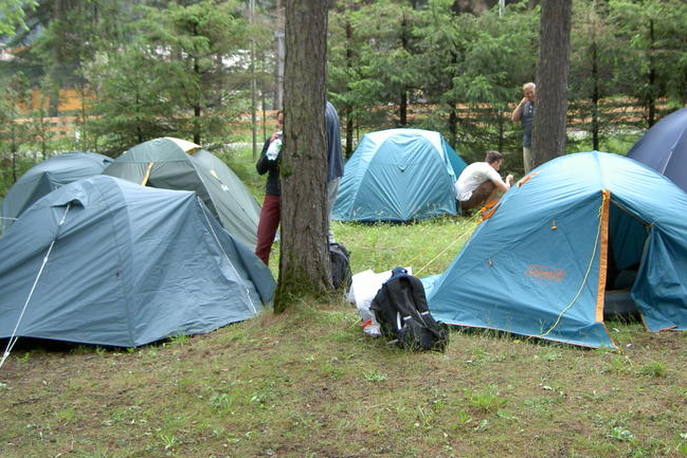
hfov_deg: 39.6
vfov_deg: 27.0
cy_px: 205
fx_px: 954
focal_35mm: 50
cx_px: 372
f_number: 2.8
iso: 50
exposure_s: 1/60
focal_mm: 8
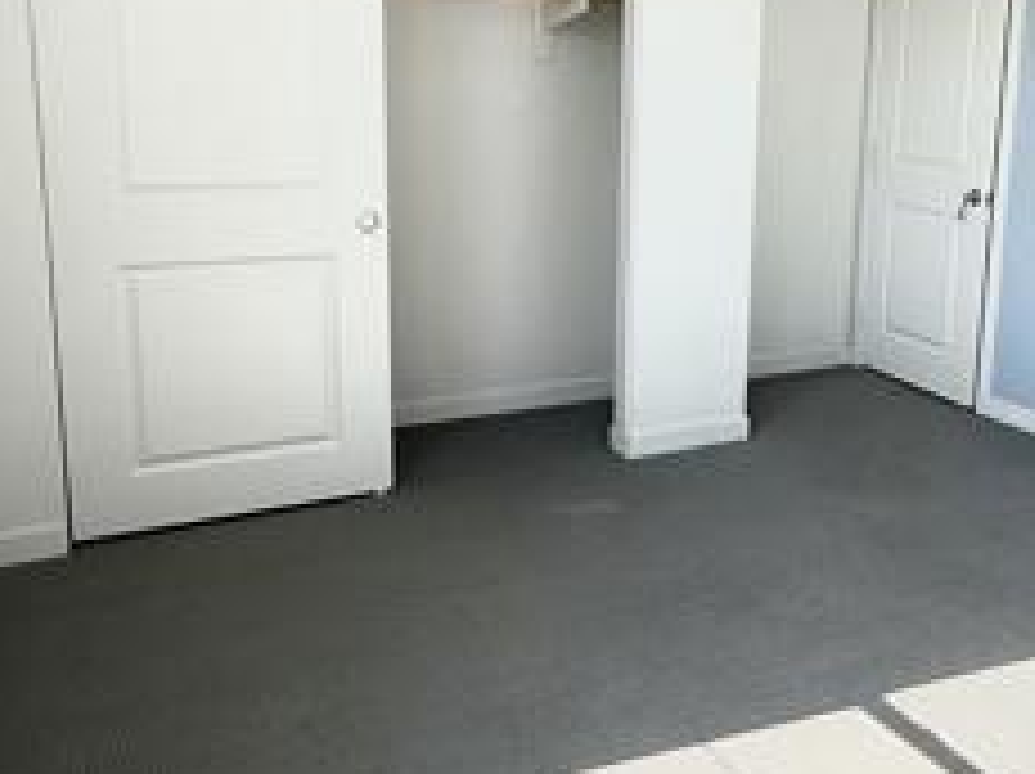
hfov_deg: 46.9
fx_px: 1165
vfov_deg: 36.6
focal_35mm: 39
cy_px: 297
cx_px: 716
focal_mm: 2.22
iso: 64
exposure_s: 1/156
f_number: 2.2
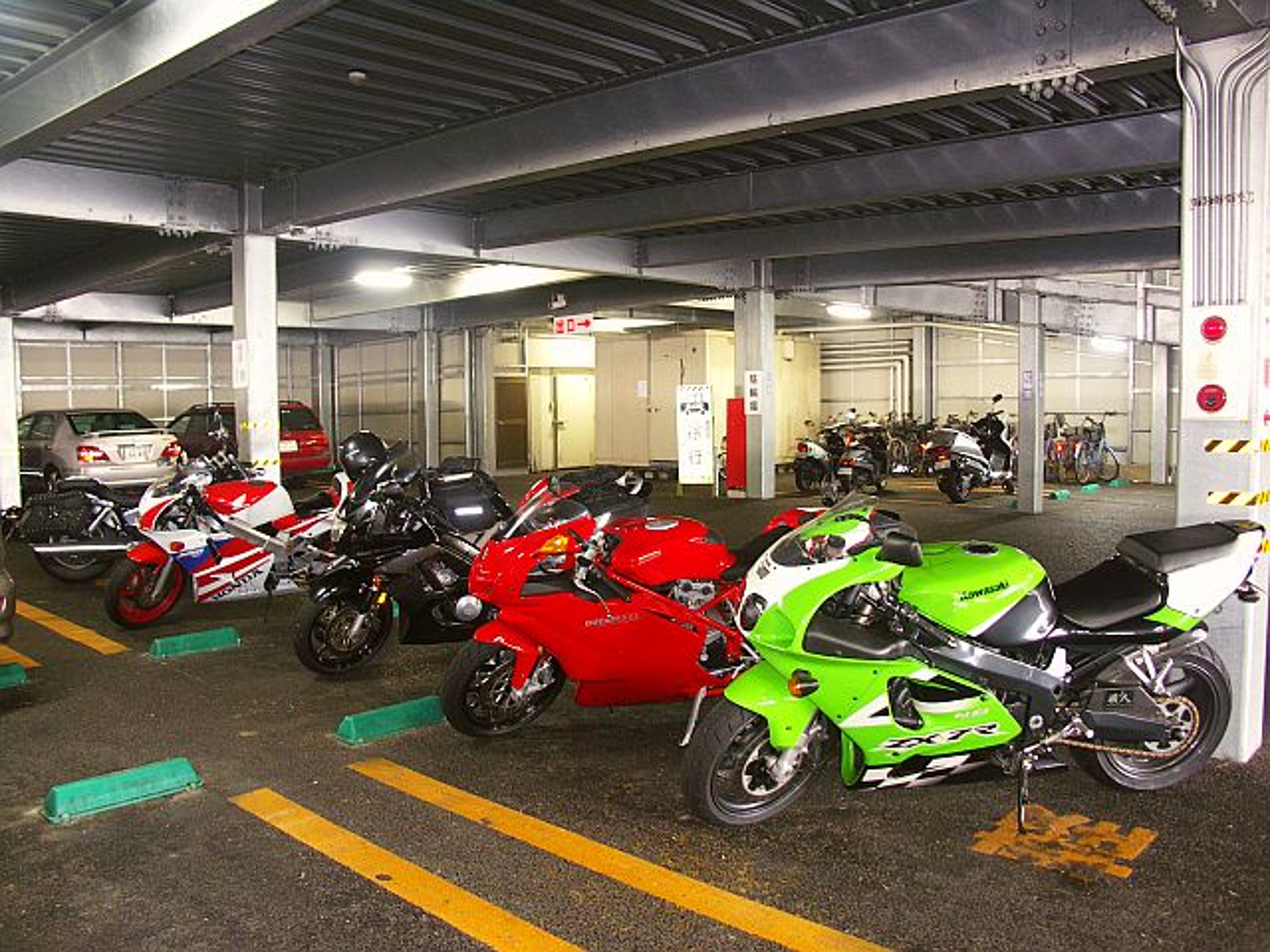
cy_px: 476
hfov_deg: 63.4
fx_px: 1027
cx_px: 635
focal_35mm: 28
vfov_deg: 49.7
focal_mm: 7.2
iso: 200
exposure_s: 1/3
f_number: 2.8
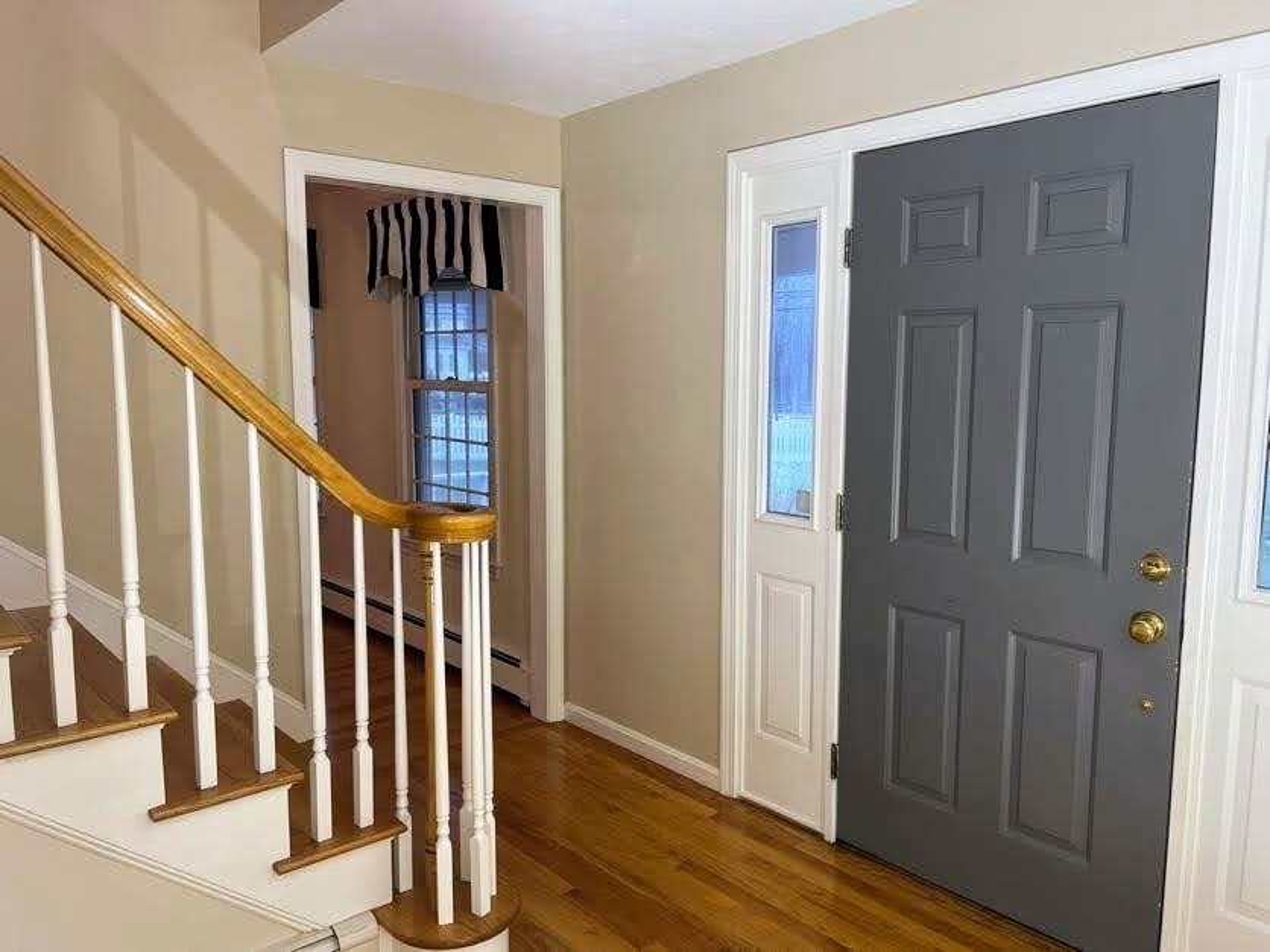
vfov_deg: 53.1
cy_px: 476
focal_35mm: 26
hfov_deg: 67.3
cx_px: 635
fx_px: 954
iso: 125
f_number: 1.5
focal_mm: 5.7
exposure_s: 1/120
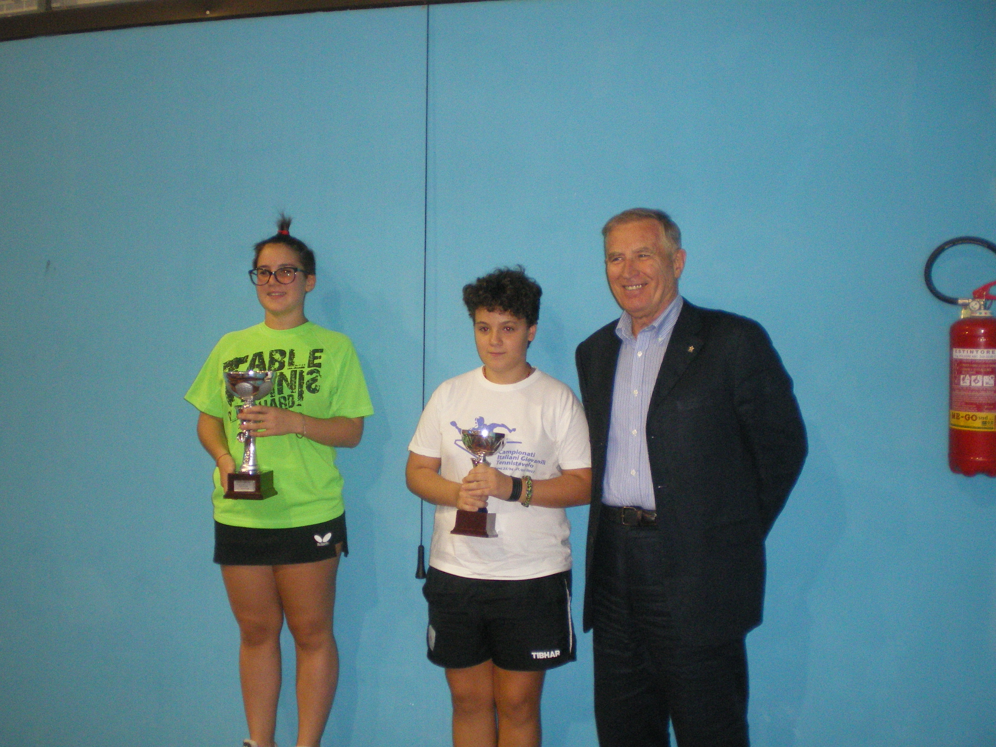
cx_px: 498
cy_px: 374
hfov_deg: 49.0
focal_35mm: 38
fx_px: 1093
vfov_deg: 37.7
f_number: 3.1
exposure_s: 1/50
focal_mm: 6.3
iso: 400
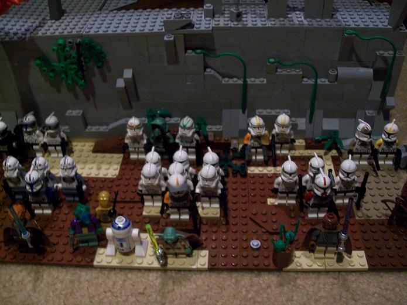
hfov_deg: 51.4
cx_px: 204
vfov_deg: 39.6
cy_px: 152
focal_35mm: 36
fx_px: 423
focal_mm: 6
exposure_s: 1/8
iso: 200
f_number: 2.7
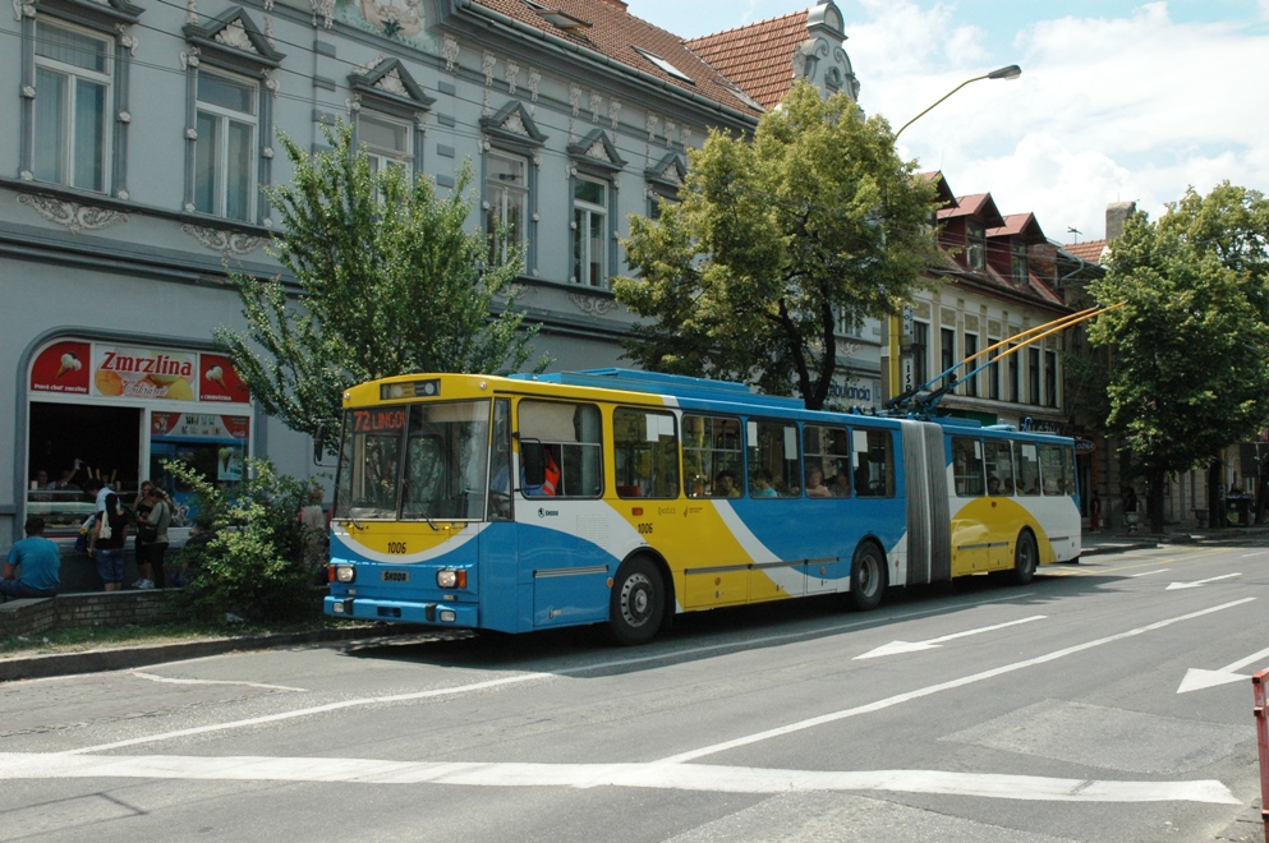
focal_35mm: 36
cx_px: 634
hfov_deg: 53.2
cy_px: 422
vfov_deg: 36.8
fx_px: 1268
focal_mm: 24
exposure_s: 1/500
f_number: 11
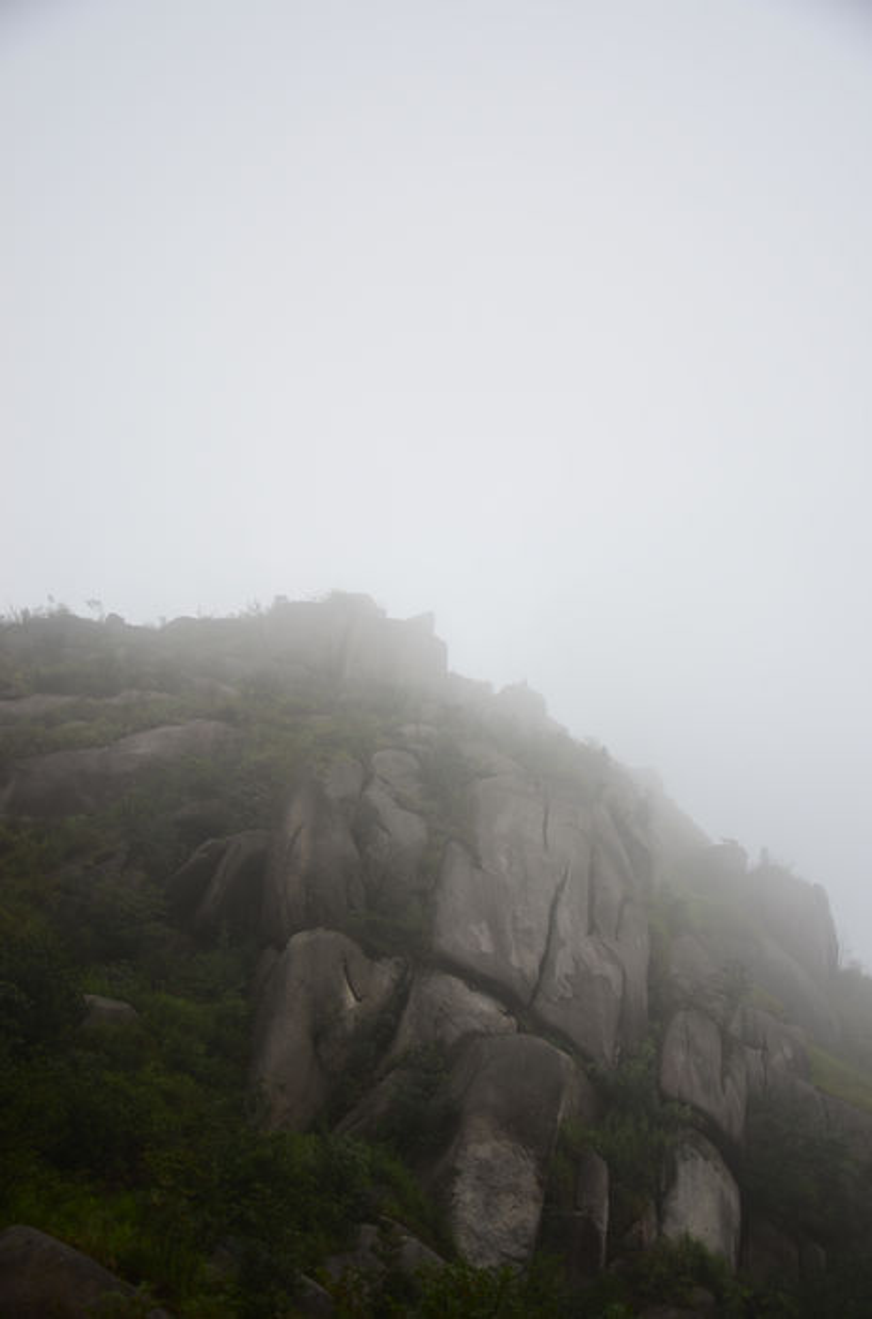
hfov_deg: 34.0
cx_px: 436
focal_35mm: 39
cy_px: 660
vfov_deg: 49.7
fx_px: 1425
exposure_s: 1/200
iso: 125
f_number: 4
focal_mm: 26
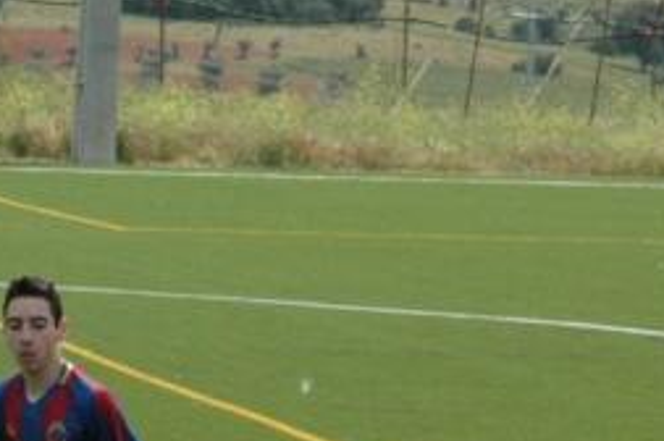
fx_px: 7829
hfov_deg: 4.8
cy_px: 705
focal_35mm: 425
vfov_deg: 3.2
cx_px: -102
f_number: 11
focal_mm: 70
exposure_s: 1/500
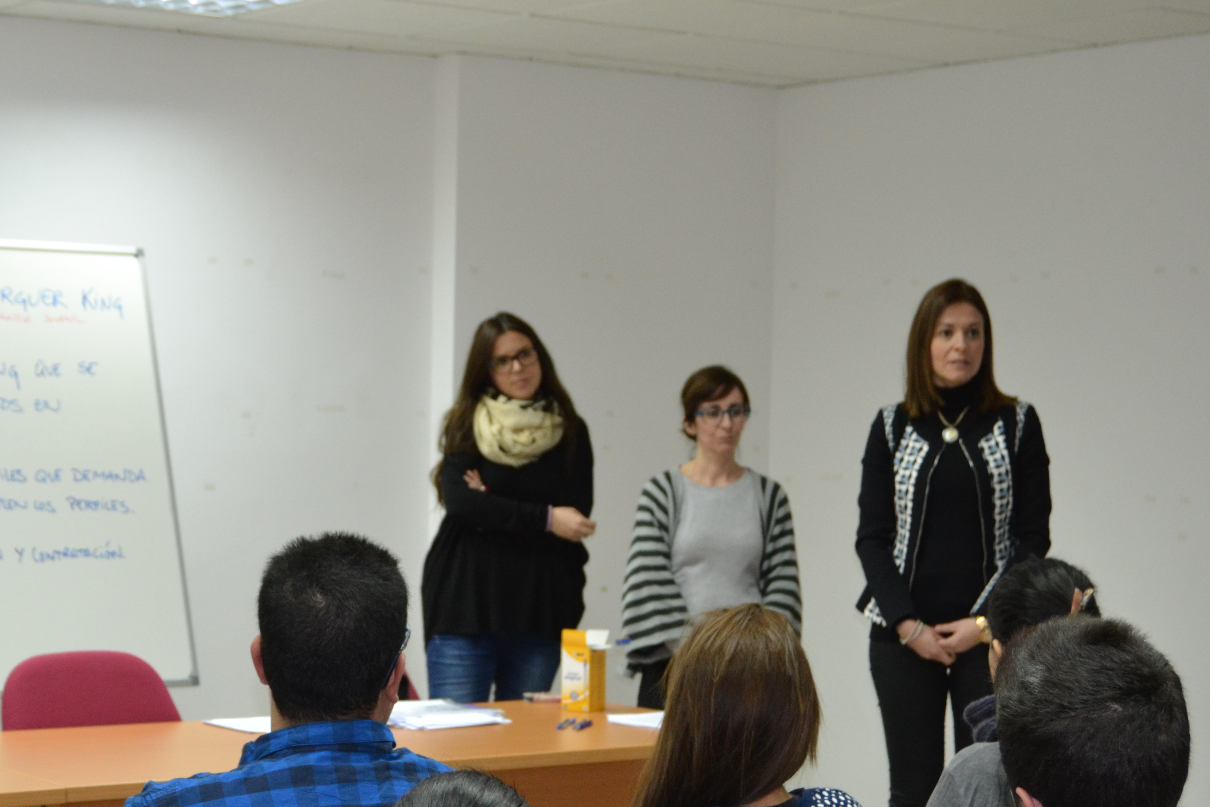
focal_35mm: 76
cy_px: 579
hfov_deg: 26.4
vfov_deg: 17.9
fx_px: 2554
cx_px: 369
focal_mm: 34
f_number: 4.5
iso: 900
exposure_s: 1/60
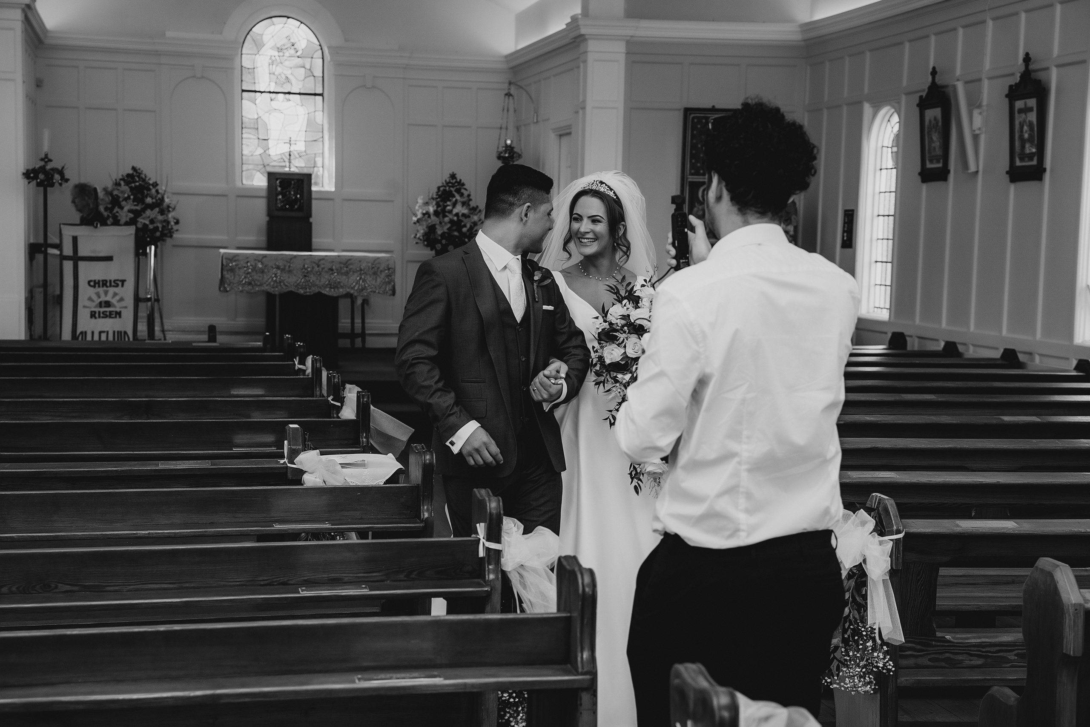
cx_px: 545
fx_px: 1877
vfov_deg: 21.9
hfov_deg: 32.4
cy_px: 364
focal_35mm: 62
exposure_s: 1/160
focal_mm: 62
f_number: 5.6
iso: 640
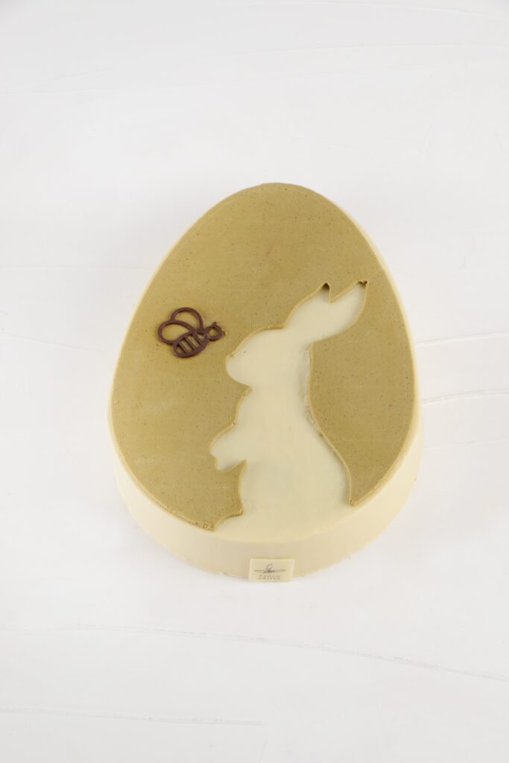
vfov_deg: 19.5
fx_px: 2226
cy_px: 382
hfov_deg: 13.0
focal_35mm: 105
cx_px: 254
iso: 400
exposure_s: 1/250
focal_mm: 105
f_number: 20
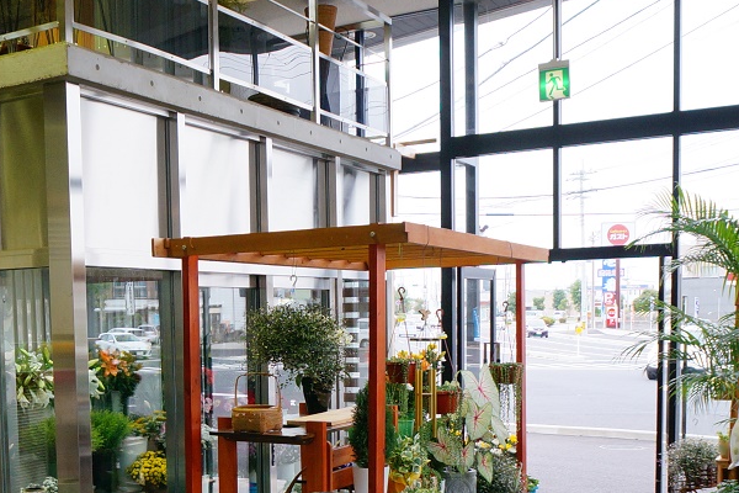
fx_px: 1232
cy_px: 420
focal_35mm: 60
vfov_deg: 22.2
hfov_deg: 33.2
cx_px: 255
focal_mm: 16
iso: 250
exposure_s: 1/60
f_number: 4
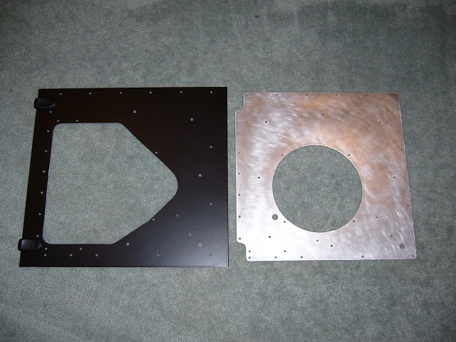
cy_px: 171
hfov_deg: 52.6
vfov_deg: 40.7
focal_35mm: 35
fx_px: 461
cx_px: 228
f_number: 2.8
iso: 100
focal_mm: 5.8
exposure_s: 1/30
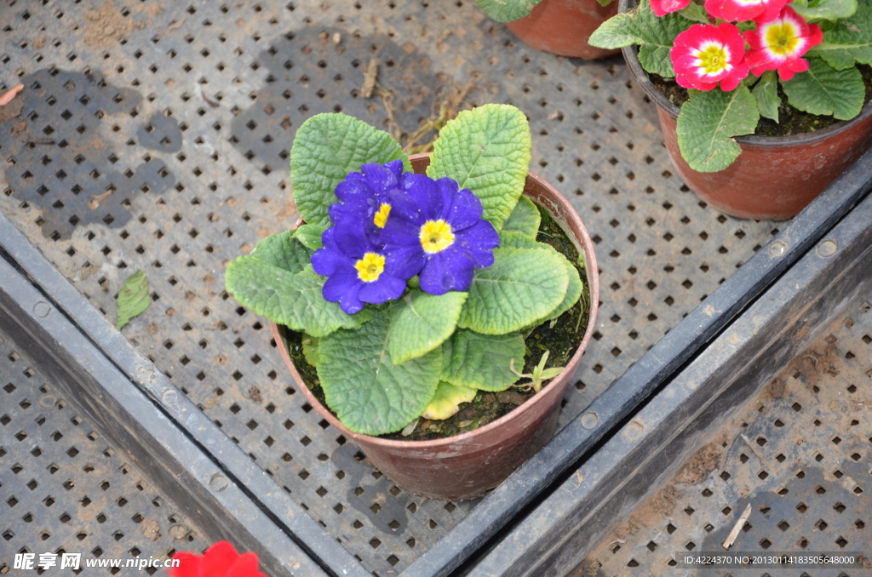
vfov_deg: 12.1
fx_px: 2719
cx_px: 436
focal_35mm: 112
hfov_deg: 18.2
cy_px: 288
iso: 640
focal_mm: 75
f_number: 5.3
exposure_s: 1/250
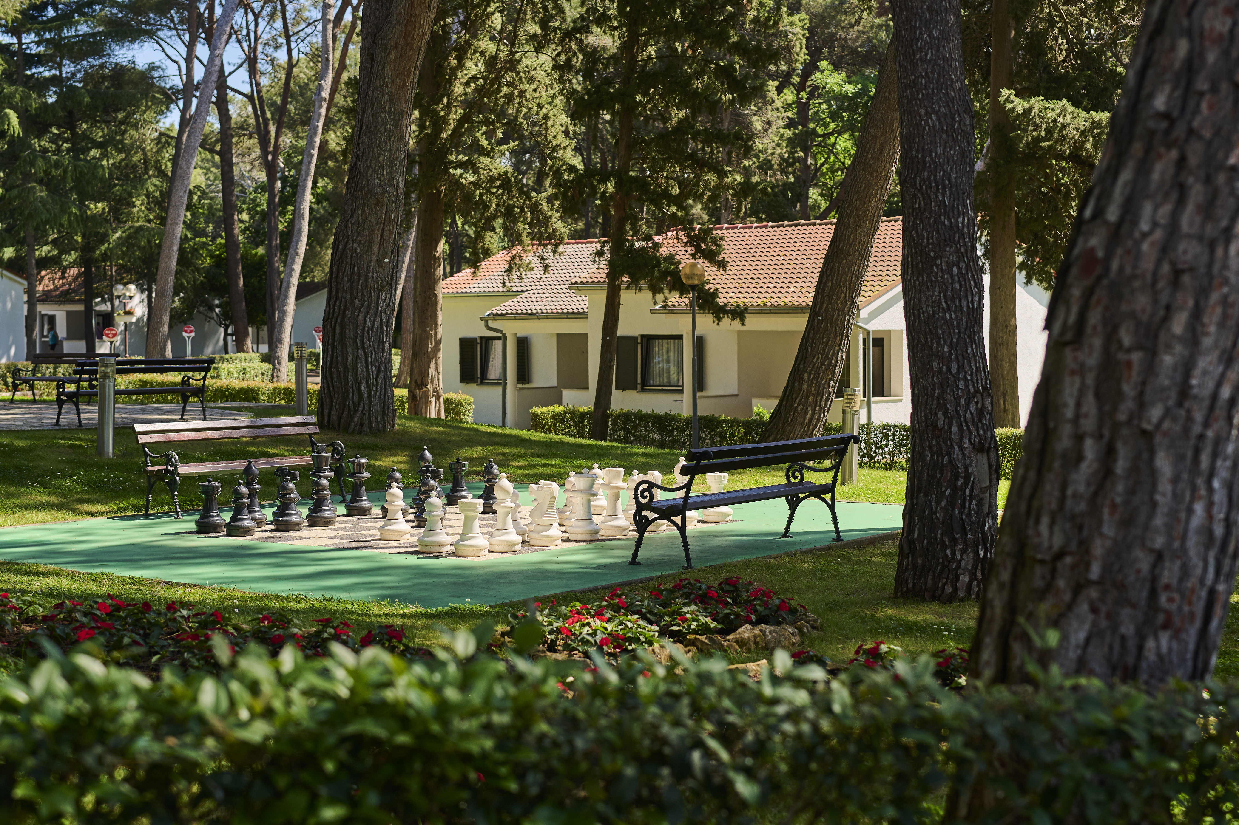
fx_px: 1789
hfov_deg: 38.2
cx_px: 620
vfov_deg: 26.0
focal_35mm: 52
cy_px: 412
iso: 64
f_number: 2.2
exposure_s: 1/1600
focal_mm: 35
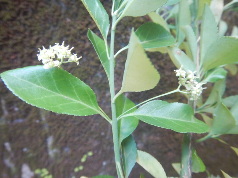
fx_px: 165
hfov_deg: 71.6
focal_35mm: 24
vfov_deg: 56.8
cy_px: 89
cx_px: 119
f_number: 2.8
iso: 400
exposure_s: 1/200
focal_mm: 4.3
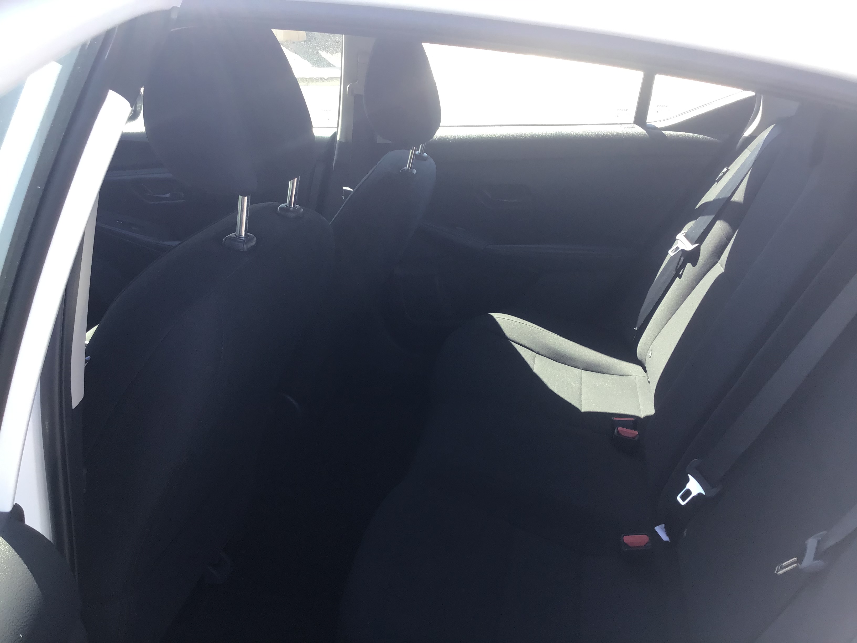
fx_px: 767
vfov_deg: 45.4
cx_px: 428
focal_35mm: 31
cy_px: 322
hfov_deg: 58.4
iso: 32
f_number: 2.4
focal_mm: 3.3
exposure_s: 1/120
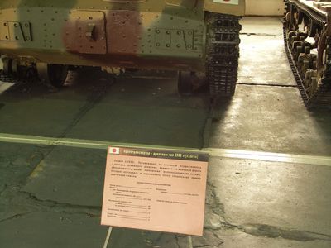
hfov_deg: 41.2
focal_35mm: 46
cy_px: 124
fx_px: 440
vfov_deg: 31.5
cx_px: 166
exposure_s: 1/4
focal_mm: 11.9
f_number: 3.2
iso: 200
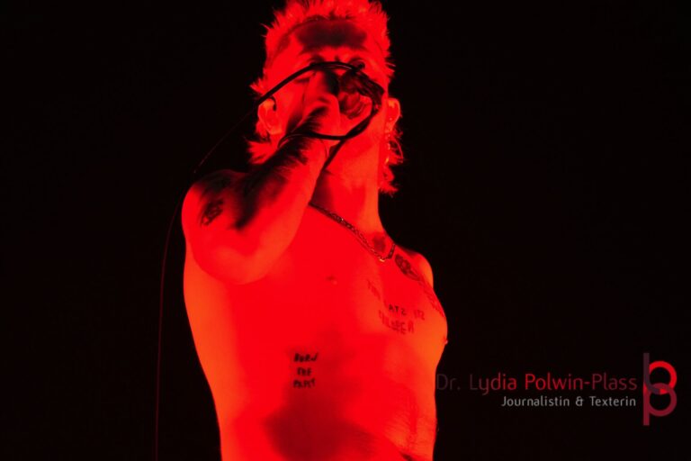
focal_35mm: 126
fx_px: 2418
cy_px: 230
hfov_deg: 16.3
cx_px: 346
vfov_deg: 10.9
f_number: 5
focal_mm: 84
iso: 1250
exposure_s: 1/160
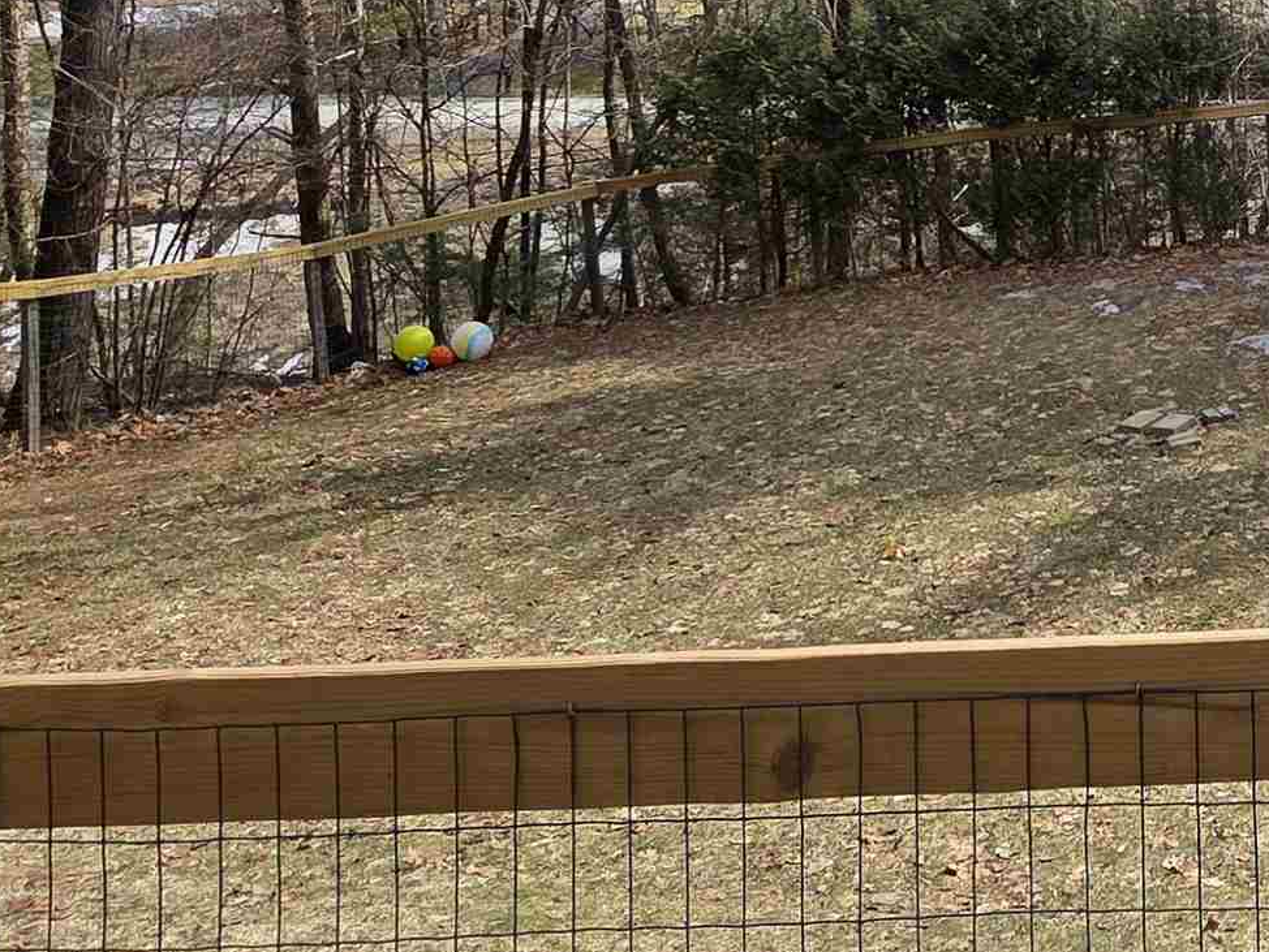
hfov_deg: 39.6
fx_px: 1503
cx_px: 1302
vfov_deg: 32.5
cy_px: 13
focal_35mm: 41
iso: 40
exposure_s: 1/1879
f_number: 1.9
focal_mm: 2.2
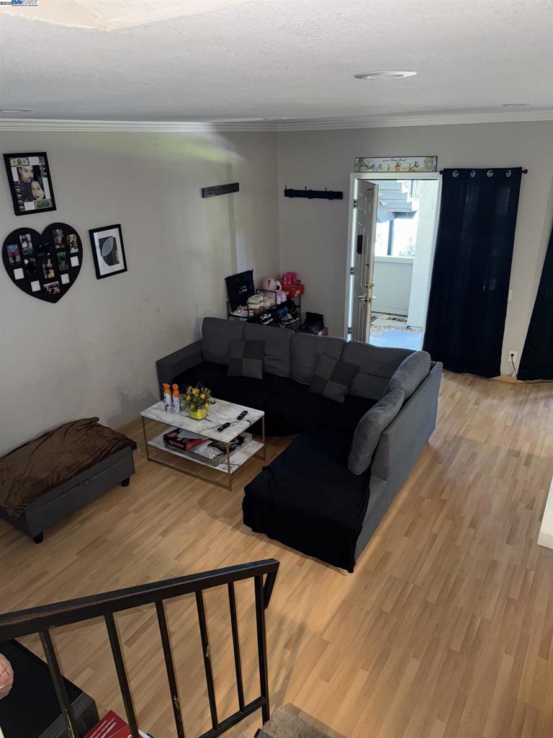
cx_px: 276
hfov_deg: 56.8
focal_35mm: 24
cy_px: 369
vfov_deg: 71.6
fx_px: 511
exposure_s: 1/15
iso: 100
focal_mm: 6.76
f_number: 1.78
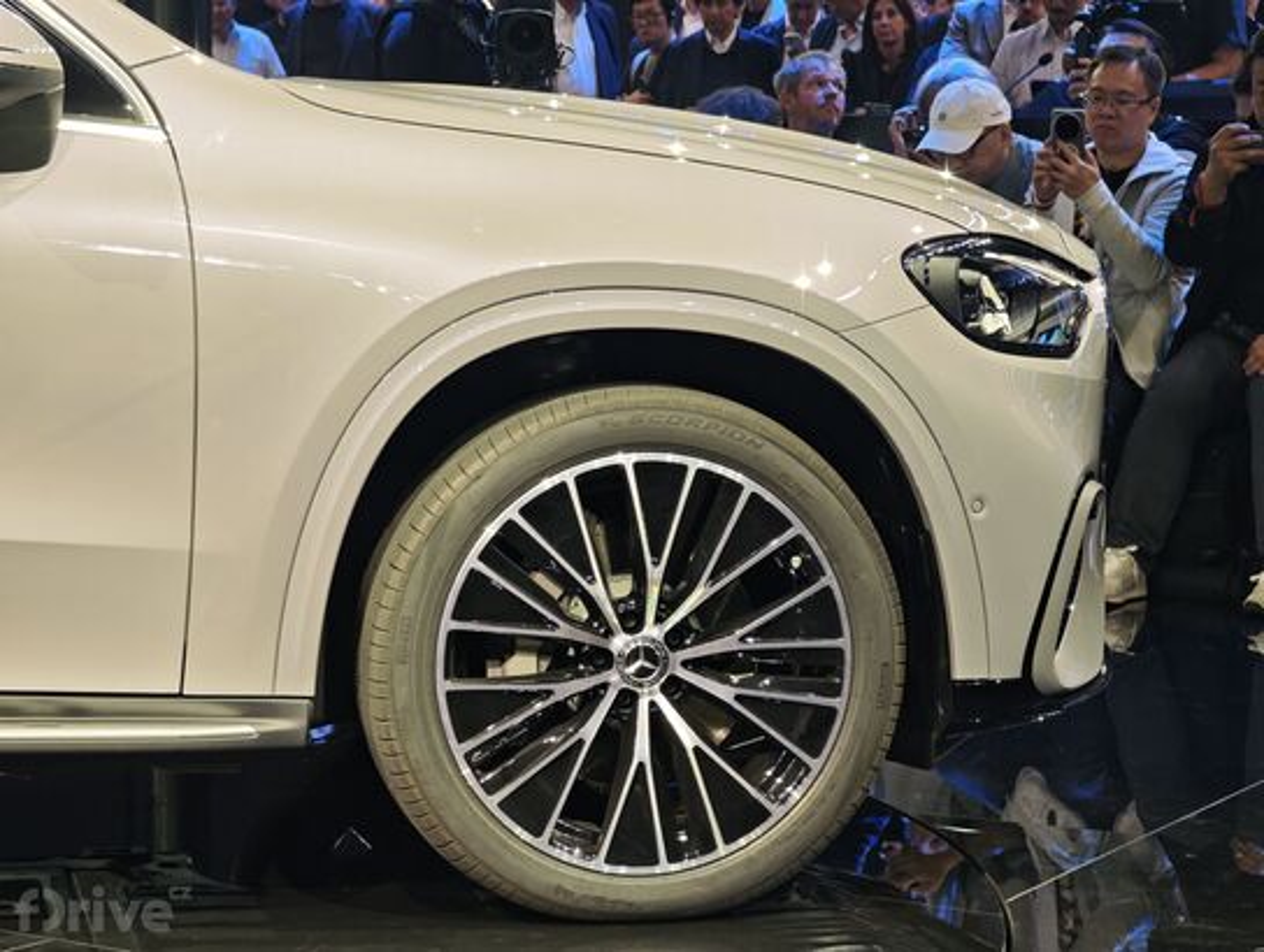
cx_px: 632
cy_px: 476
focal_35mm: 100
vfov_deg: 14.8
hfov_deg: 19.6
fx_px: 3658
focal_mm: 25.1
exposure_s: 1/50
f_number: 2.6
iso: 400
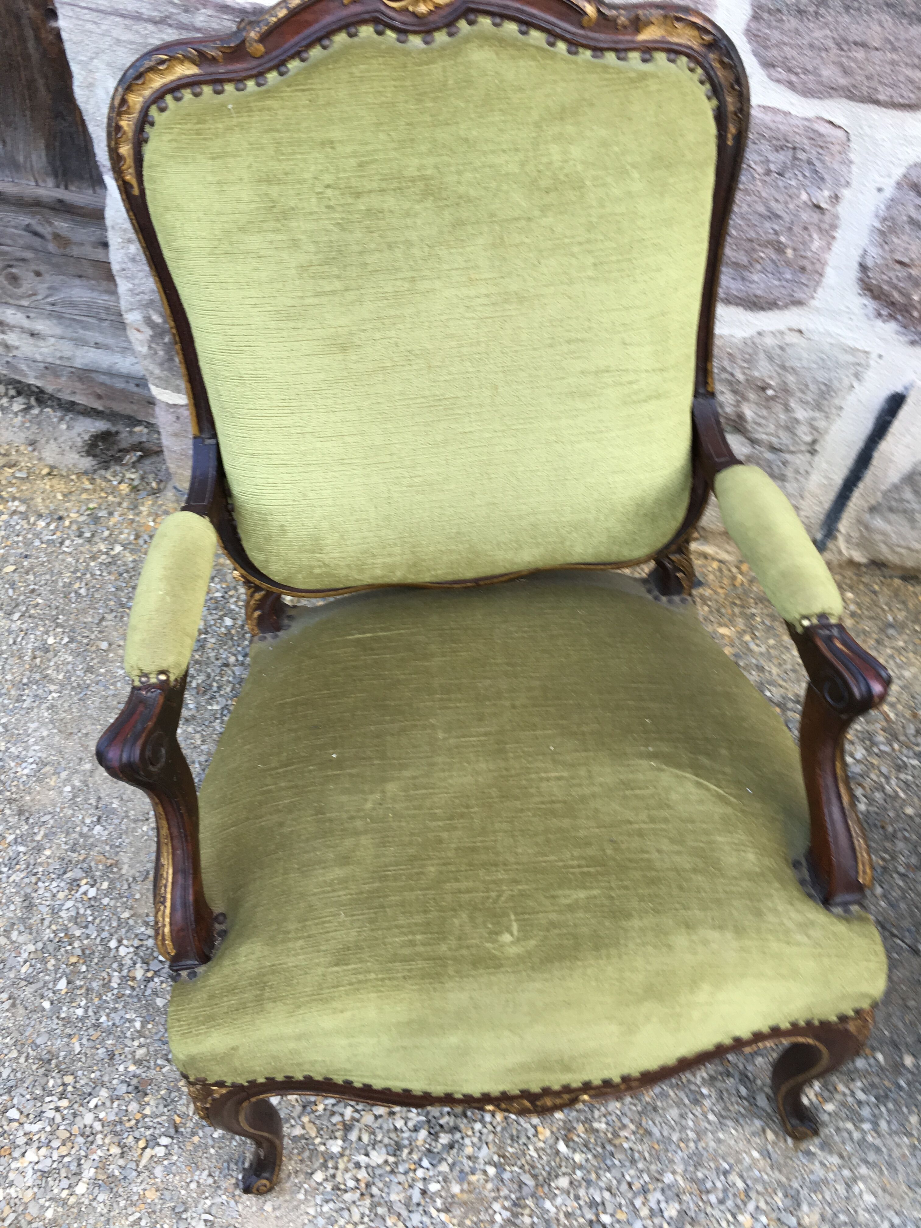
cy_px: 614
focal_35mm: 29
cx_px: 460
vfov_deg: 61.7
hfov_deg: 48.2
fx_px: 1029
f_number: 2.2
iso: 40
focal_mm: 4.15
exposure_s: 1/100
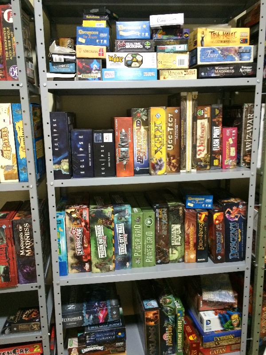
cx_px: 133
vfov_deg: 61.7
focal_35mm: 29
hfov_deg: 48.2
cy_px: 178
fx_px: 297
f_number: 2.2
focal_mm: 4.15
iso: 250
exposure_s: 1/20
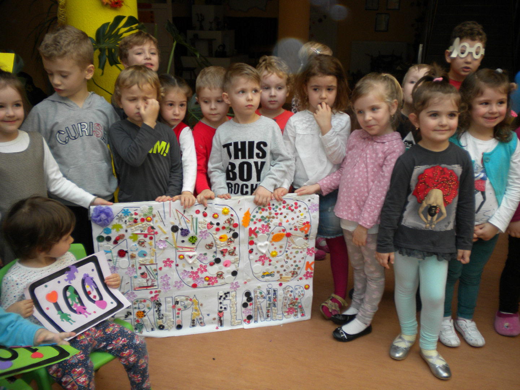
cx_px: 260
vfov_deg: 40.7
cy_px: 195
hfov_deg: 52.6
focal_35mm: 35
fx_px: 526
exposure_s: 1/60
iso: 80
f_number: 3.1
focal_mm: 6.3
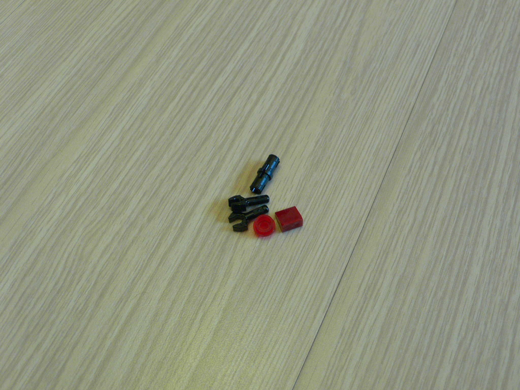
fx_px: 511
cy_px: 195
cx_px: 260
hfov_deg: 54.0
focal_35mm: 34
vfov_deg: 41.8
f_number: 2.8
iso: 125
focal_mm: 6.3
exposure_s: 1/30
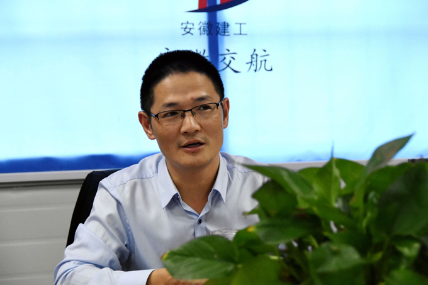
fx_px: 1462
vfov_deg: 11.1
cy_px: 142
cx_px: 214
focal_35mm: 123
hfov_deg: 16.7
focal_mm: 82
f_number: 5
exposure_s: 1/125
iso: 3200
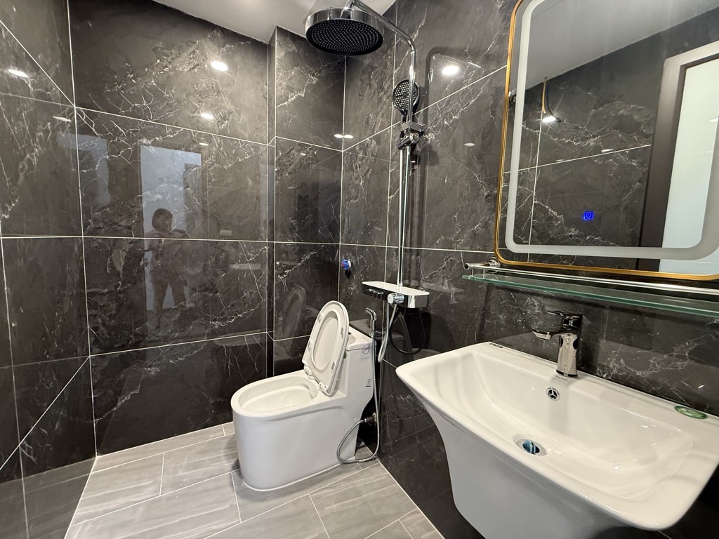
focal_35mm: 14
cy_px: 270
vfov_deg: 85.7
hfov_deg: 102.1
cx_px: 360
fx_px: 291
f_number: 2.2
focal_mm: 2.22
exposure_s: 1/50
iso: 500
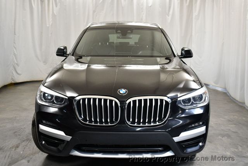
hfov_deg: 53.1
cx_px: 124
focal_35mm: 36
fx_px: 248
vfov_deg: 36.9
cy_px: 83
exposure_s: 1/125
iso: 1250
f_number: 3.5
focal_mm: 18
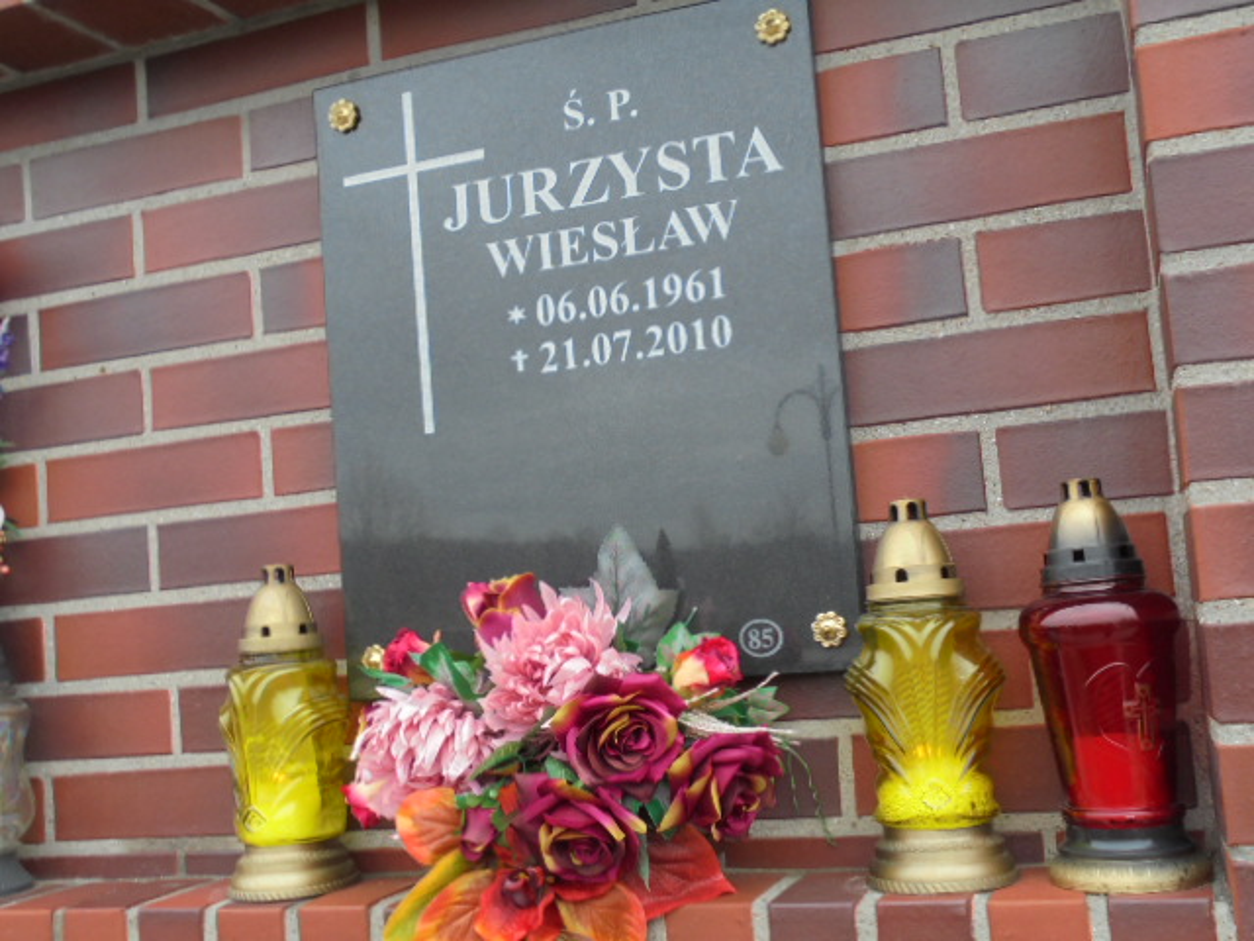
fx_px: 1377
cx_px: 627
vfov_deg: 37.7
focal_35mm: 38
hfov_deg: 49.0
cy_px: 470
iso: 100
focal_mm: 6.9
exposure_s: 1/80
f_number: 4.2
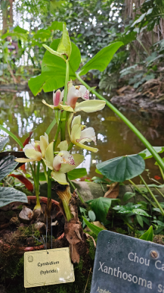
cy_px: 148
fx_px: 201
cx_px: 63
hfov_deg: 44.1
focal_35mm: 26
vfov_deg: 71.9
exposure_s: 1/100
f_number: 1.8
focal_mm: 5.4
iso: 640
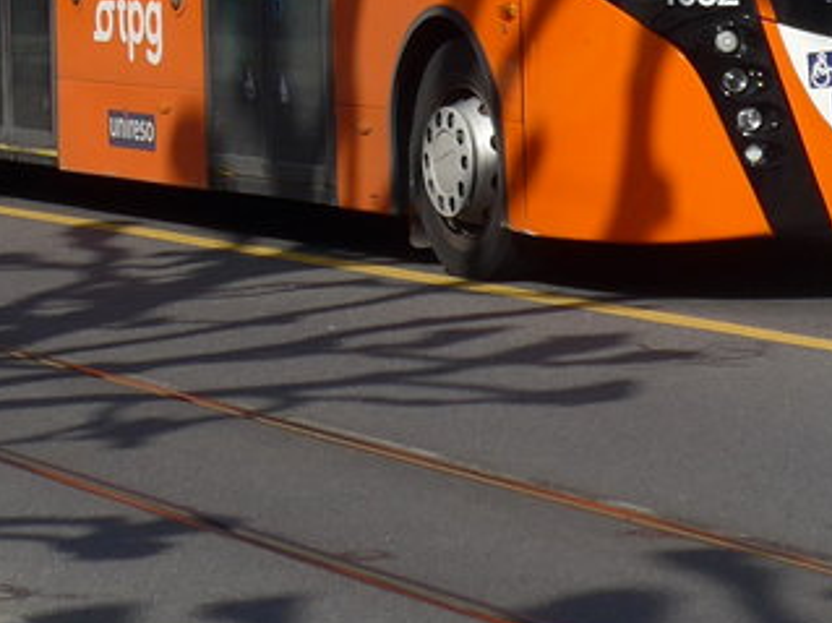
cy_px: -443
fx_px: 5334
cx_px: 344
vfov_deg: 6.6
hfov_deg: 8.9
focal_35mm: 222
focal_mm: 12
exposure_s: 1/1300
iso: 80
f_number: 3.5
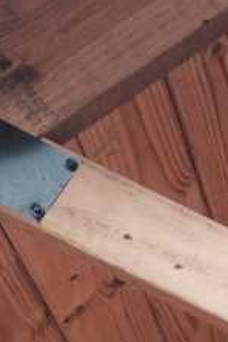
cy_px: 507
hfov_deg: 6.3
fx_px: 1957
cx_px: 555
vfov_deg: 9.7
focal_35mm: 206
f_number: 2.4
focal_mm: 4.12
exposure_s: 1/310
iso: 50
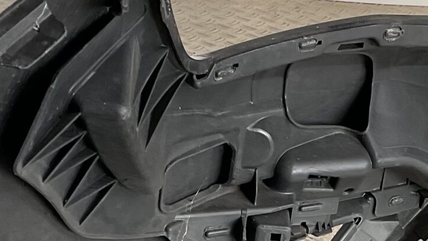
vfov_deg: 10.7
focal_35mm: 111
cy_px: 307
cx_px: 331
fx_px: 1260
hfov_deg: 19.1
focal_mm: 3
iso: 40
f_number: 1.8
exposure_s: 1/100
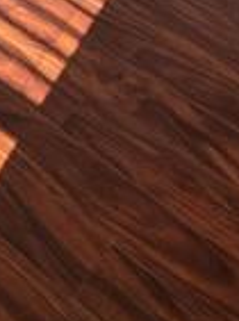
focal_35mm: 71
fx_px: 657
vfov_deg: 16.9
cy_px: -378
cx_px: 191
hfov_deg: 20.4
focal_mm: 2.2
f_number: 1.9
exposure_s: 1/120
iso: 125
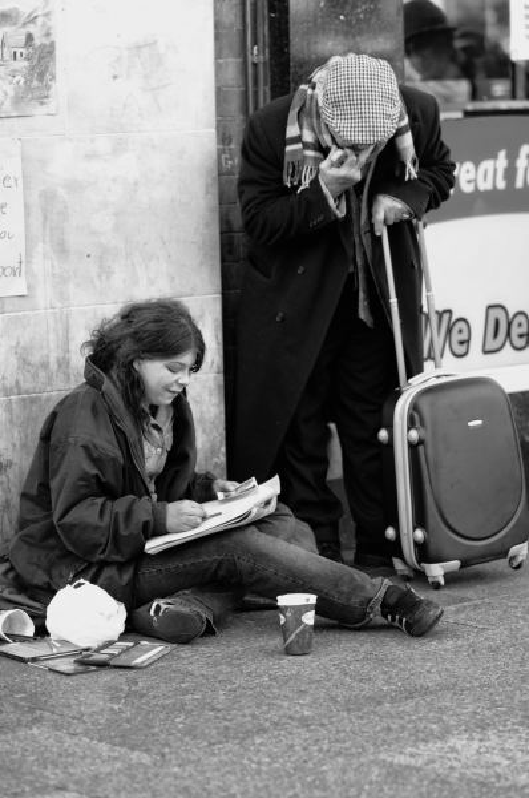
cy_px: 399
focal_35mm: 128
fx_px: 2820
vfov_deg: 16.1
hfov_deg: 10.7
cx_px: 264
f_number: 2
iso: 200
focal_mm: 85
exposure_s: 1/250
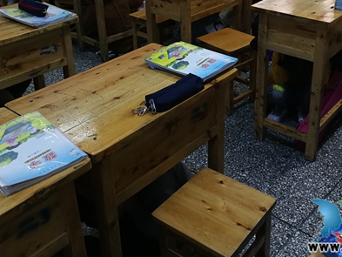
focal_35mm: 44
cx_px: 207
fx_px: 435
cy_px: 53
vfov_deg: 32.1
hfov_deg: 42.7
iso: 200
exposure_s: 1/33.3
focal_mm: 3.95
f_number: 2.2
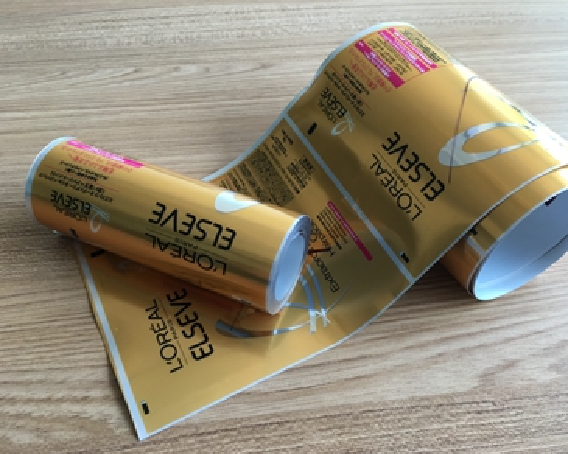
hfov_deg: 57.1
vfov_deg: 47.1
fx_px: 521
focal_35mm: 31
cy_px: 232
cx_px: 310
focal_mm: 4.15
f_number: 2.2
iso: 40
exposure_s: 1/100
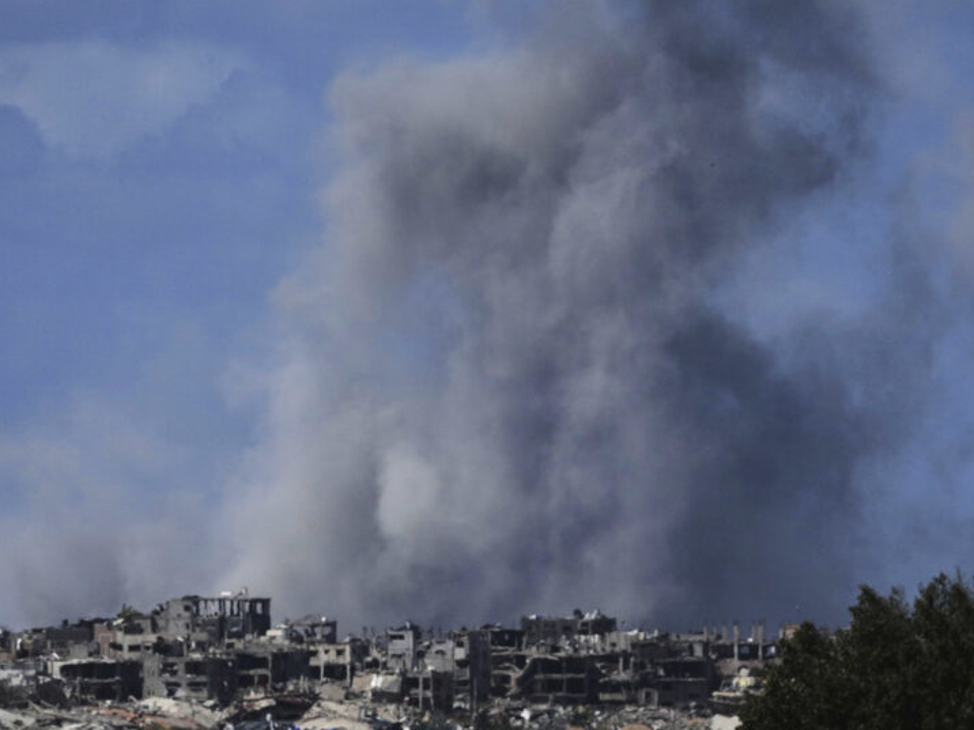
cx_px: 524
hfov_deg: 3.2
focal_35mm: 627
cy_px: 433
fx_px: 17642
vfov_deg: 2.4
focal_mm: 456
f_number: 6.3
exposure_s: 1/10000
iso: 400
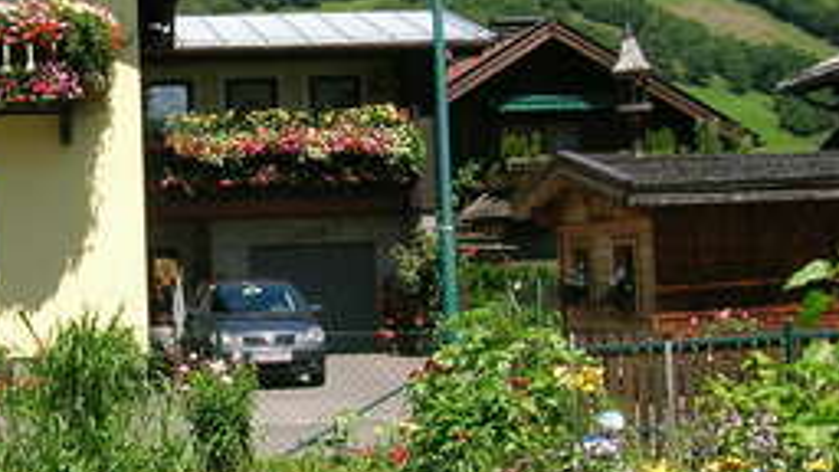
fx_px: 1802
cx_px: 85
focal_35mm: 81
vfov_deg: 14.9
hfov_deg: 25.4
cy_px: 239
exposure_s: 1/275
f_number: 4.9
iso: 50
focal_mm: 5.7
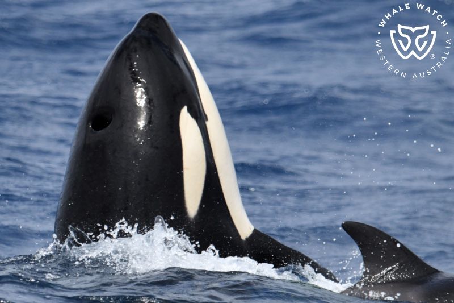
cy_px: 152
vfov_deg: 3.6
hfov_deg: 5.4
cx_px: 227
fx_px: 4791
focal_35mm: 380
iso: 900
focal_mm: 380
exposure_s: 1/8000
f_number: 6
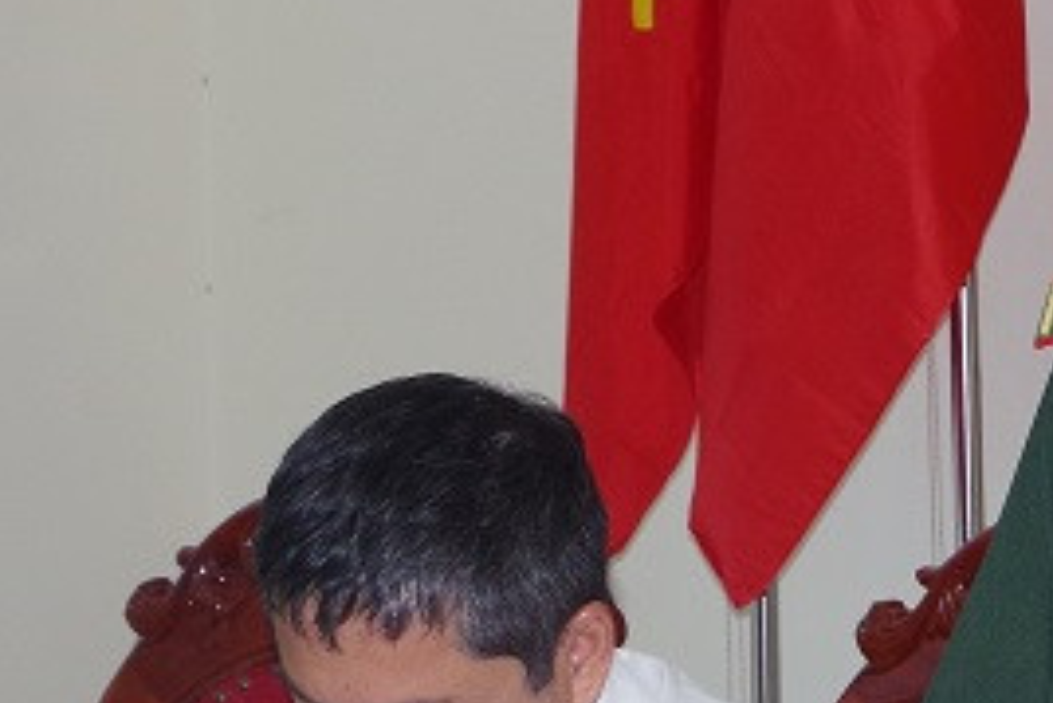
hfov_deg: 10.6
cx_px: 1536
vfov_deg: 7.3
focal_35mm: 188
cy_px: 424
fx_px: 5502
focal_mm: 28
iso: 800
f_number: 6.3
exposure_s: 1/80
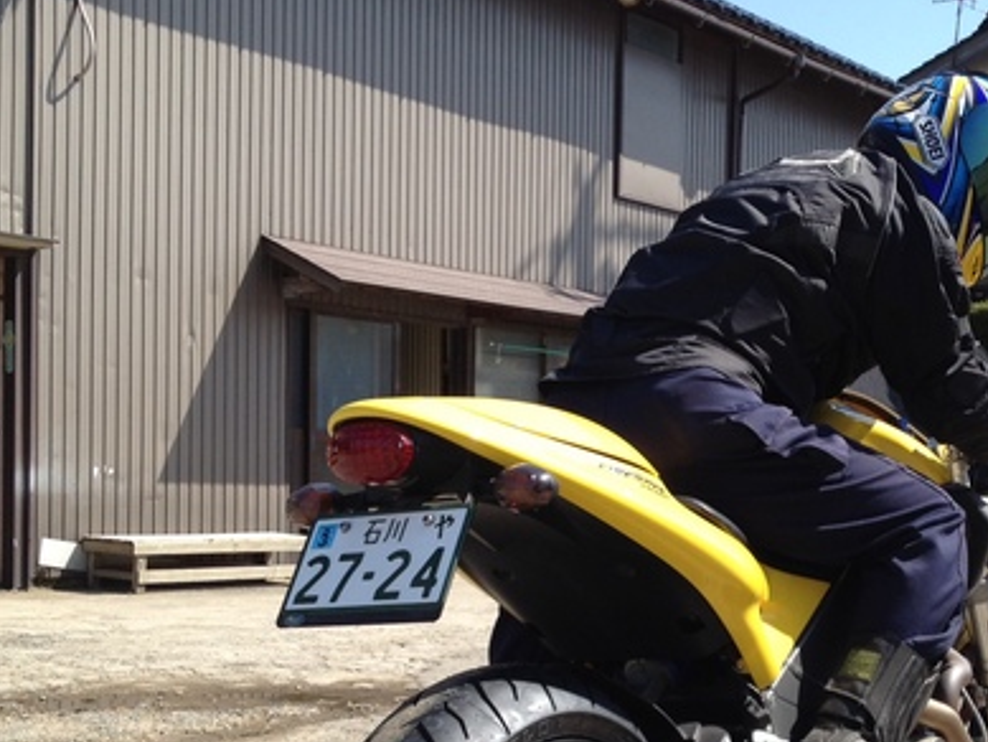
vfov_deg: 23.1
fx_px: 1799
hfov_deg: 30.2
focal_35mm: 63
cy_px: 555
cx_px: 744
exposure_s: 1/1022
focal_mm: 4.28
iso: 64
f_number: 2.4
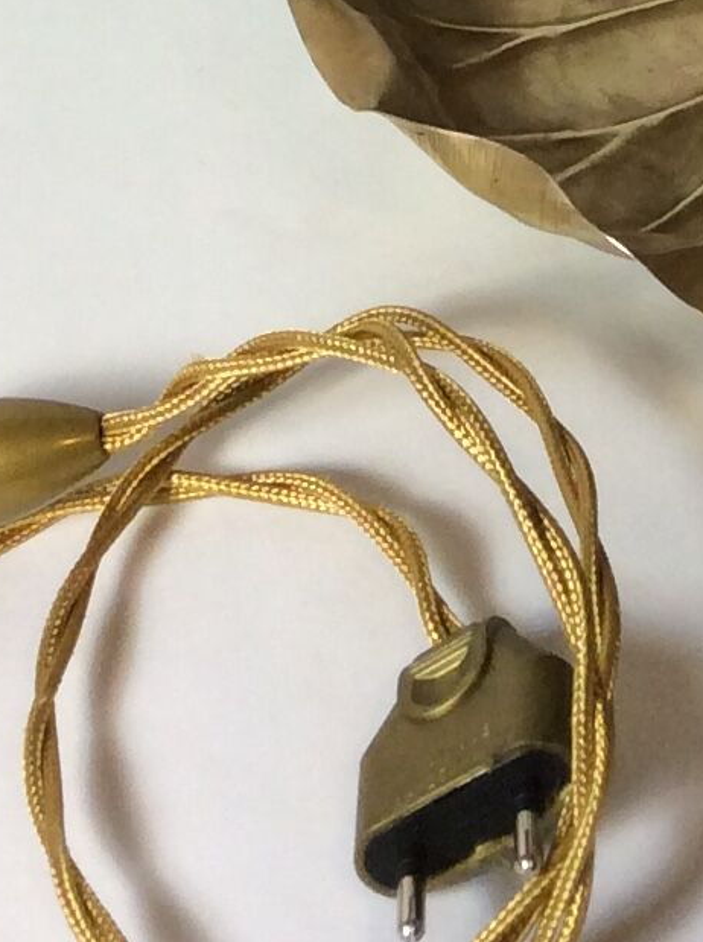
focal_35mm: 134
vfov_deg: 13.4
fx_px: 3640
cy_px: -714
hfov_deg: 10.9
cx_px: 819
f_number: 2.4
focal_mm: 3.3
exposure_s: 1/100
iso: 50
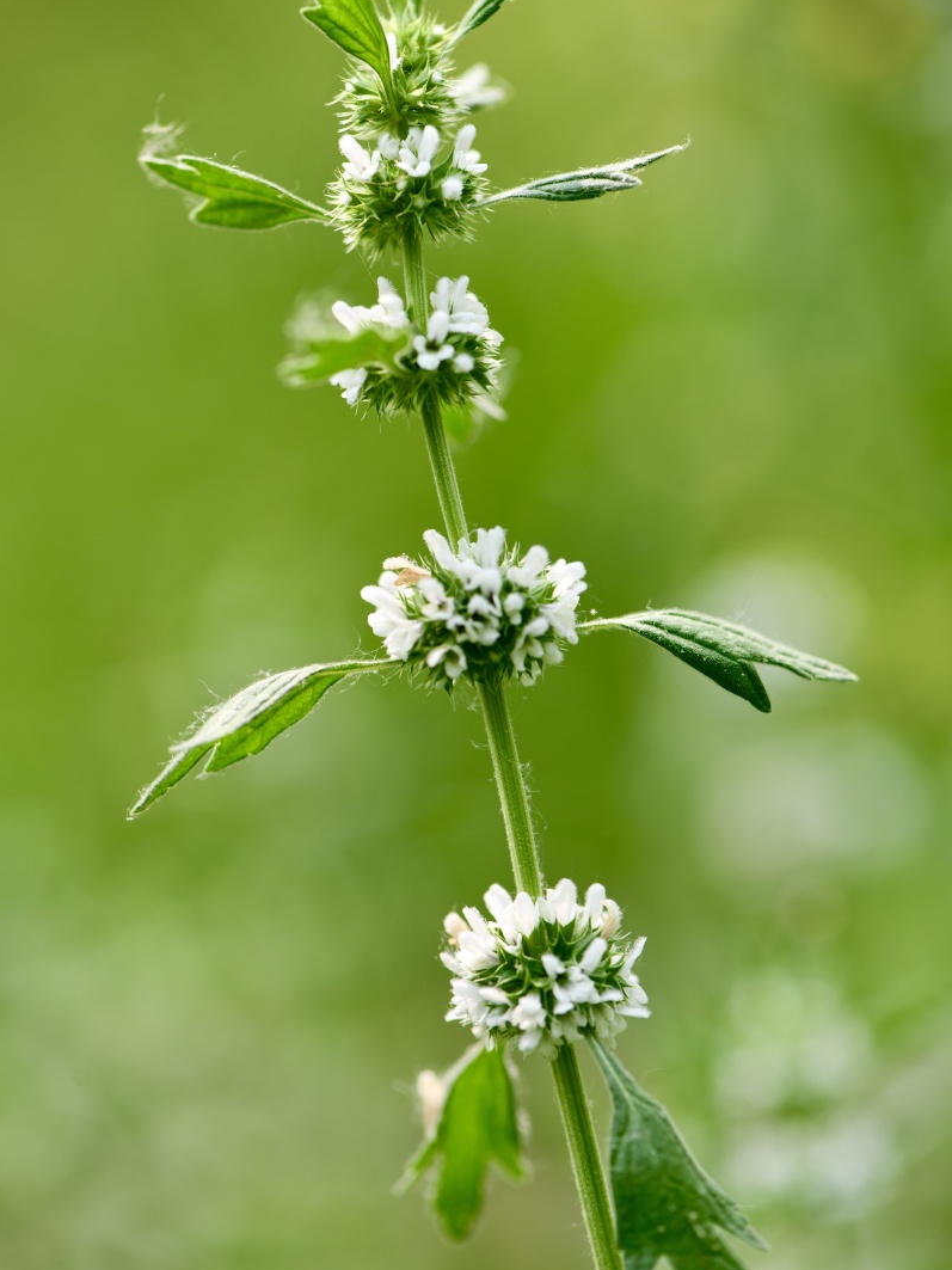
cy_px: 570
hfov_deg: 13.0
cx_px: 475
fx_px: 4181
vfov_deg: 17.3
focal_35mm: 114
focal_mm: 105
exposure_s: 1/125
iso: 100
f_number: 5.6
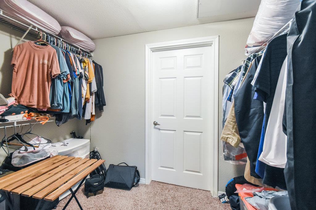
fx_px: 132
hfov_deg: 100.4
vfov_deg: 77.3
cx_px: 158
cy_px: 105
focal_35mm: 15
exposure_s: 1/15
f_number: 7.1
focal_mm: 10
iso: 3200
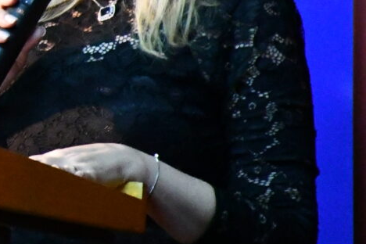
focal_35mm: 861
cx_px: -234
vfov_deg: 1.6
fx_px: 8753
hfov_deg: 2.4
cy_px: -51
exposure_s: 1/100
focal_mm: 140
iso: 12800
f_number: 5.6
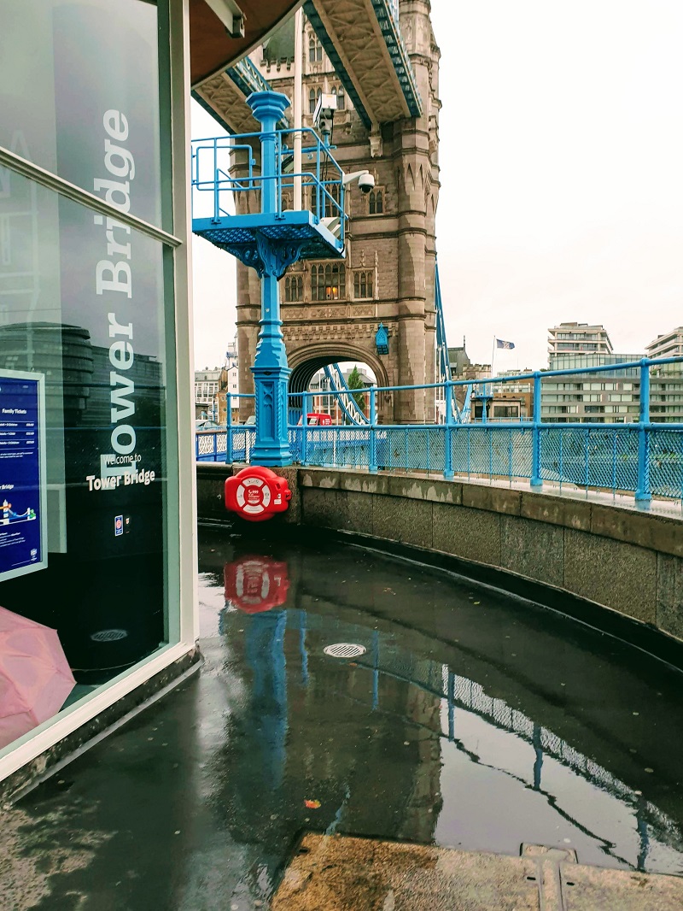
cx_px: 342
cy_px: 456
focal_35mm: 26
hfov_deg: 53.1
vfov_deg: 67.3
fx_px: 684
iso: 64
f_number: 2.4
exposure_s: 1/120
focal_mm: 4.3
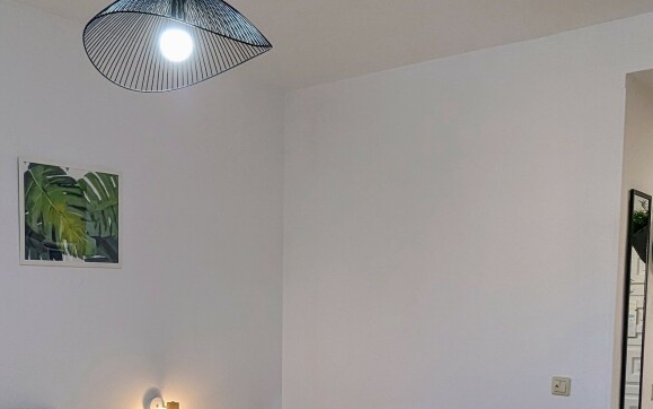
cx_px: 248
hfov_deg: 44.9
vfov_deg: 27.9
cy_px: 384
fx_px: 783
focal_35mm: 44
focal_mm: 2.35
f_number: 2.2
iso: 54
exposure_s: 1/50
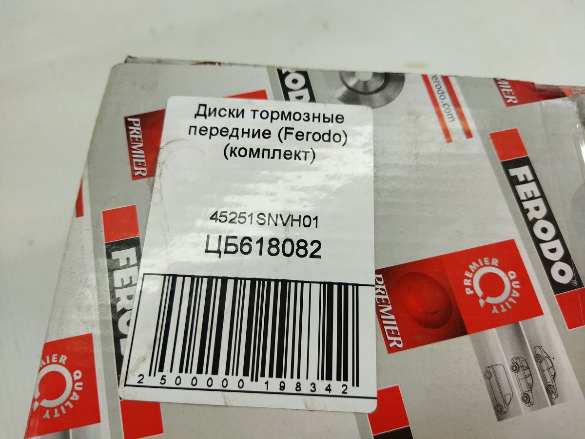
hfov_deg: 65.3
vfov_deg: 51.4
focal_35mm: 27
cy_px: 220
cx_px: 292
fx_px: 456
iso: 100
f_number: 1.79
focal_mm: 4.71
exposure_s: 1/205
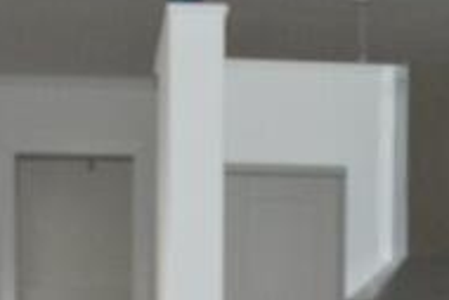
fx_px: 1161
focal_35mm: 93
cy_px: 484
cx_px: 260
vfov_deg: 13.6
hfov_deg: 21.9
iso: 1600
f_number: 3.5
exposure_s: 1/60
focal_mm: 18
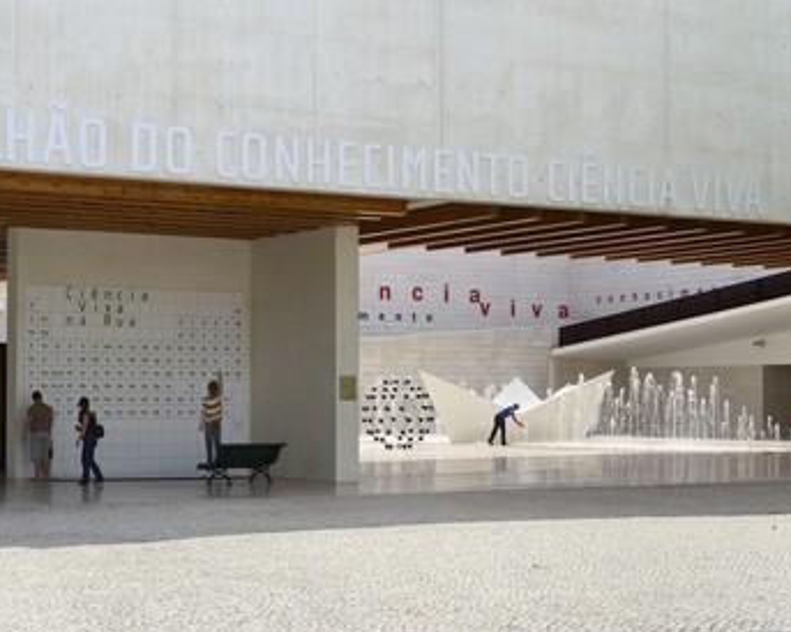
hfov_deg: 27.5
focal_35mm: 69
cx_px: 459
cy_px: 321
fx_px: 1614
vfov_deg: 22.1
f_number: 10
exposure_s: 1/400
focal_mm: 60
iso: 200
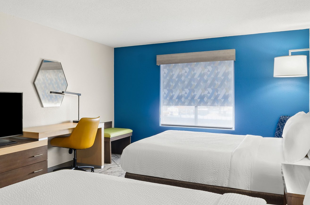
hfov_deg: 69.9
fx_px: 222
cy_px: 123
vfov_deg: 49.4
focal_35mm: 26
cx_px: 151
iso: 200
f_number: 8
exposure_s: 1/1.25
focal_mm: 11
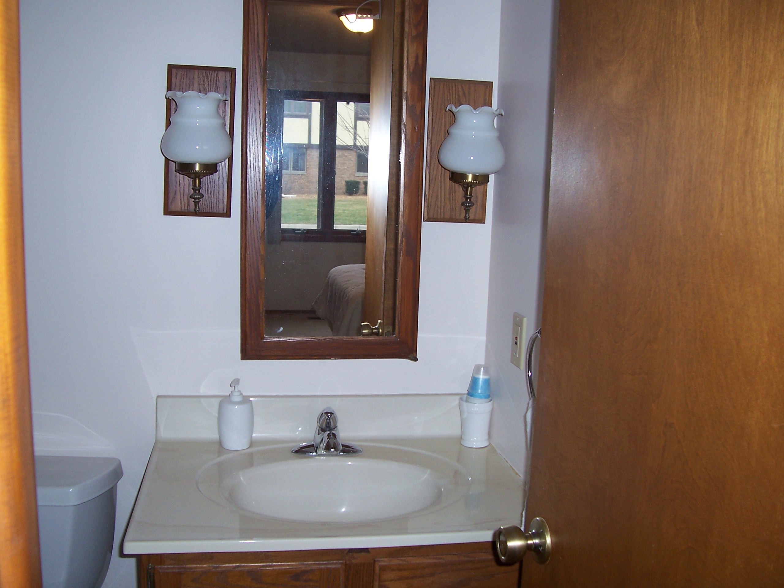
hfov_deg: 54.0
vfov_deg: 41.8
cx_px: 392
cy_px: 294
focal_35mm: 34
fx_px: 770
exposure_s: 1/60
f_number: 2.7
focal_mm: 5.6
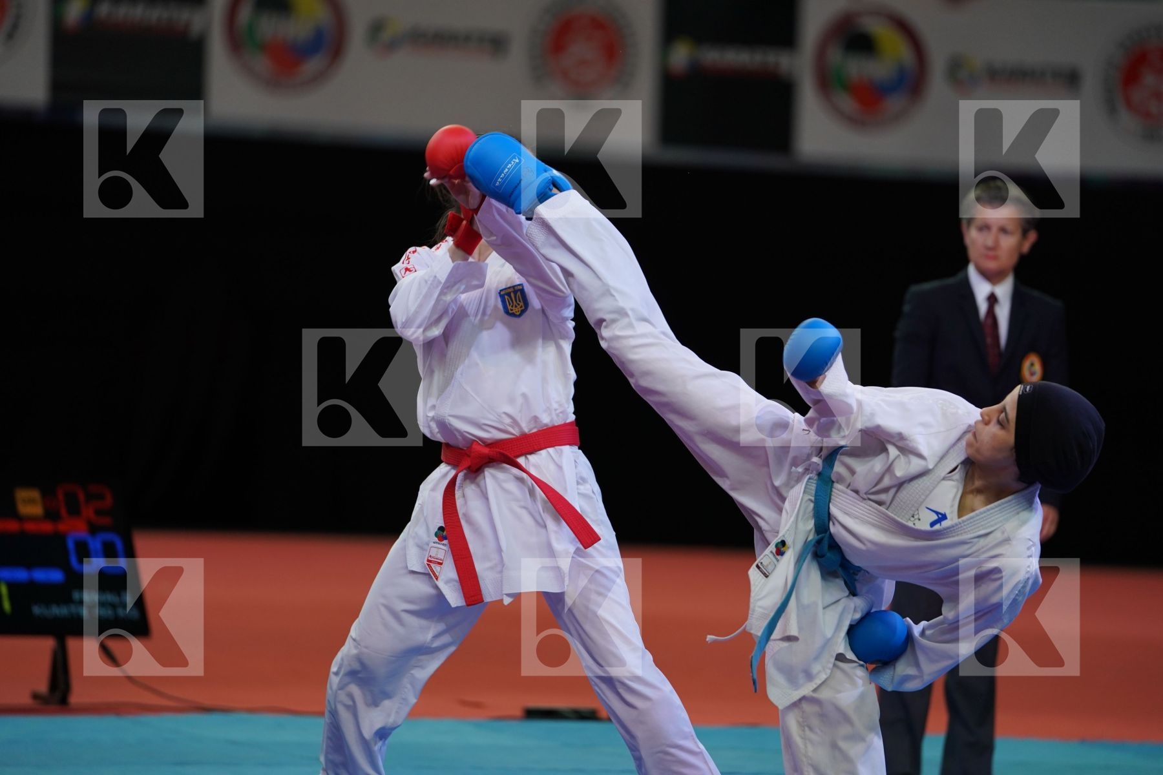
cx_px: 582
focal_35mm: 200
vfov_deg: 6.9
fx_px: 6461
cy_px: 388
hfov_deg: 10.3
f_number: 2.8
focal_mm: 200
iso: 800
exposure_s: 1/1000
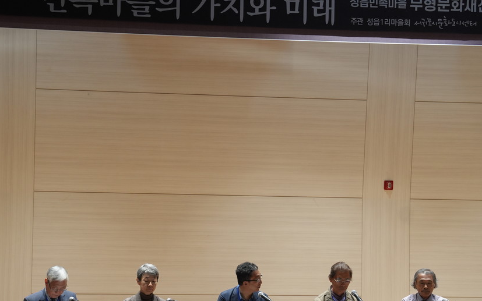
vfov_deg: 15.9
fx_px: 1077
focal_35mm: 82
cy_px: 185
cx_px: 209
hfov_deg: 25.2
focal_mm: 52
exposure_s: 1/160
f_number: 4
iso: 1250
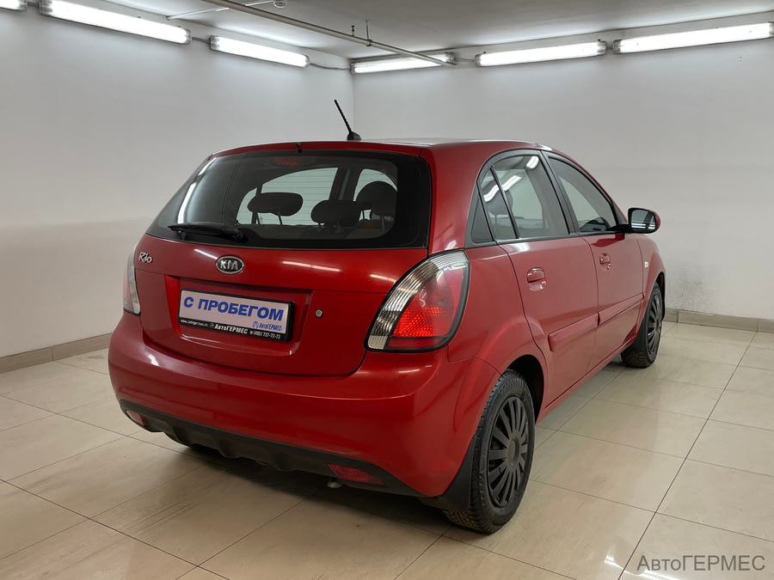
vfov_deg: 53.1
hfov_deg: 67.3
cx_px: 387
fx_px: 581
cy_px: 290
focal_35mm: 26
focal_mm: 4.2
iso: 80
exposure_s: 1/100
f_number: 1.6
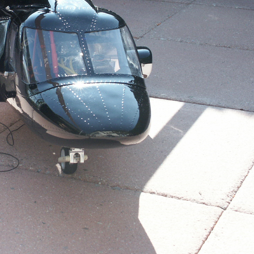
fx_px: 838
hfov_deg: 17.0
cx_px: 26
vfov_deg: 17.1
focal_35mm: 101
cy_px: 47
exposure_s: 1/250
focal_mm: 13.46
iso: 100
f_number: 5.6
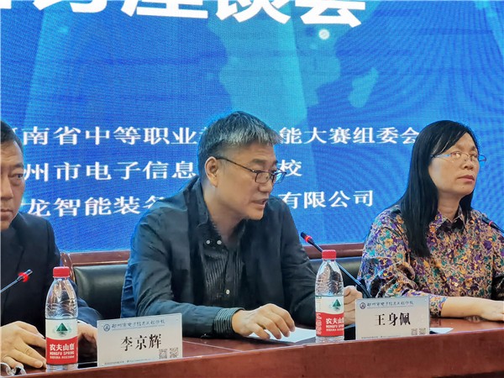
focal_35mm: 123
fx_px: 1791
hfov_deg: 16.0
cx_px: 252
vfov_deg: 12.0
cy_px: 189
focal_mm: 7.48
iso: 200
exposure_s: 1/120
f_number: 2.4
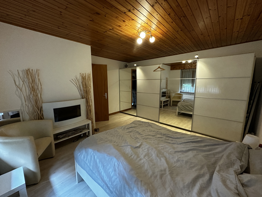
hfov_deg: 102.1
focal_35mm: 14
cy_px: 98
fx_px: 106
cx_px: 131
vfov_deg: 85.7
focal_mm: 2.22
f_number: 2.2
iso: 500
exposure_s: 1/59
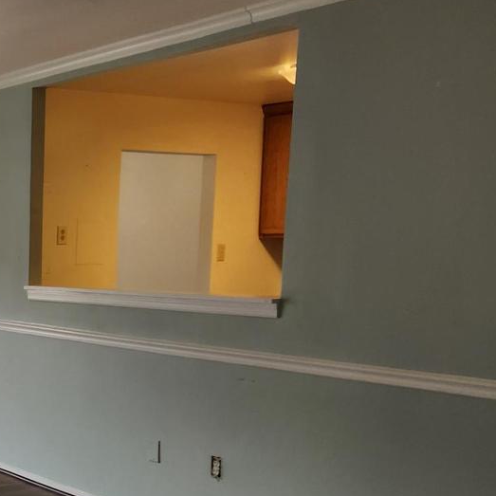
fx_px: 908
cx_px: -136
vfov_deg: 30.1
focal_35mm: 56
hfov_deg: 26.3
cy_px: 366
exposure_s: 1/120
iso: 200
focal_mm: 5.4
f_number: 1.8
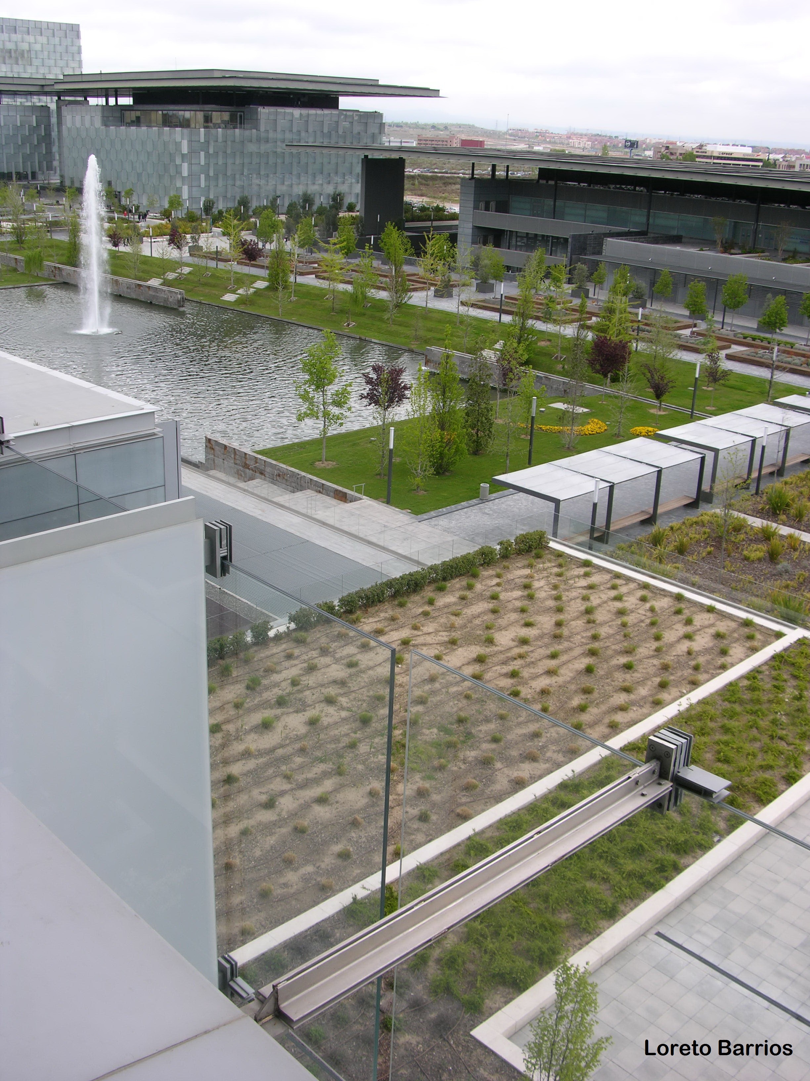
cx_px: 405
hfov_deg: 40.7
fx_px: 1092
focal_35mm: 35
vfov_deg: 52.6
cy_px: 540
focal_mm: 8.9
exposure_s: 1/112
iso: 50
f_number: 4.5
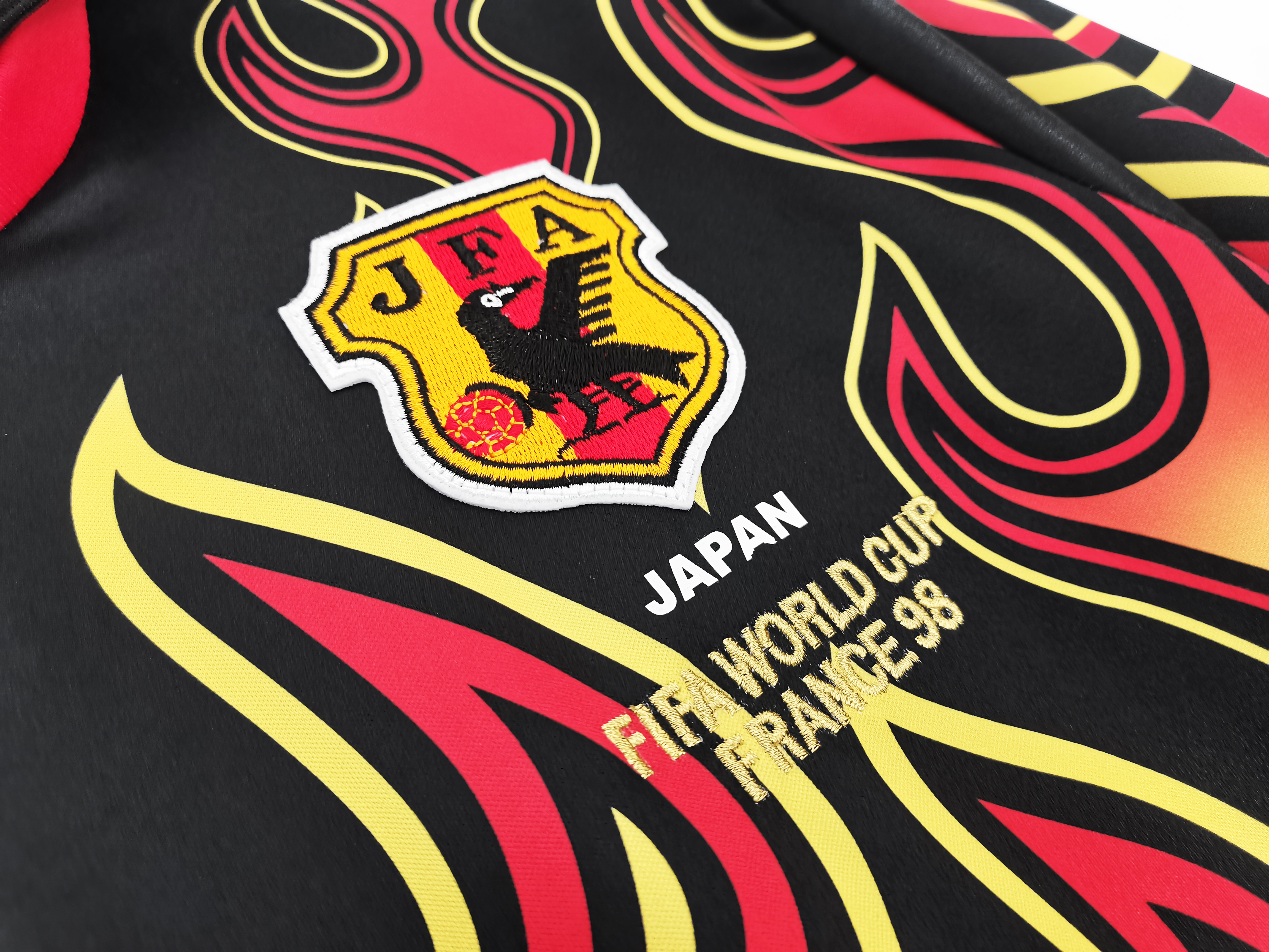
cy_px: 476
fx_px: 953
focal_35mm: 26
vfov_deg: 53.1
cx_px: 634
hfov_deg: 67.3
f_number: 1.8
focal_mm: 5.58
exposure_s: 1/120
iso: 200
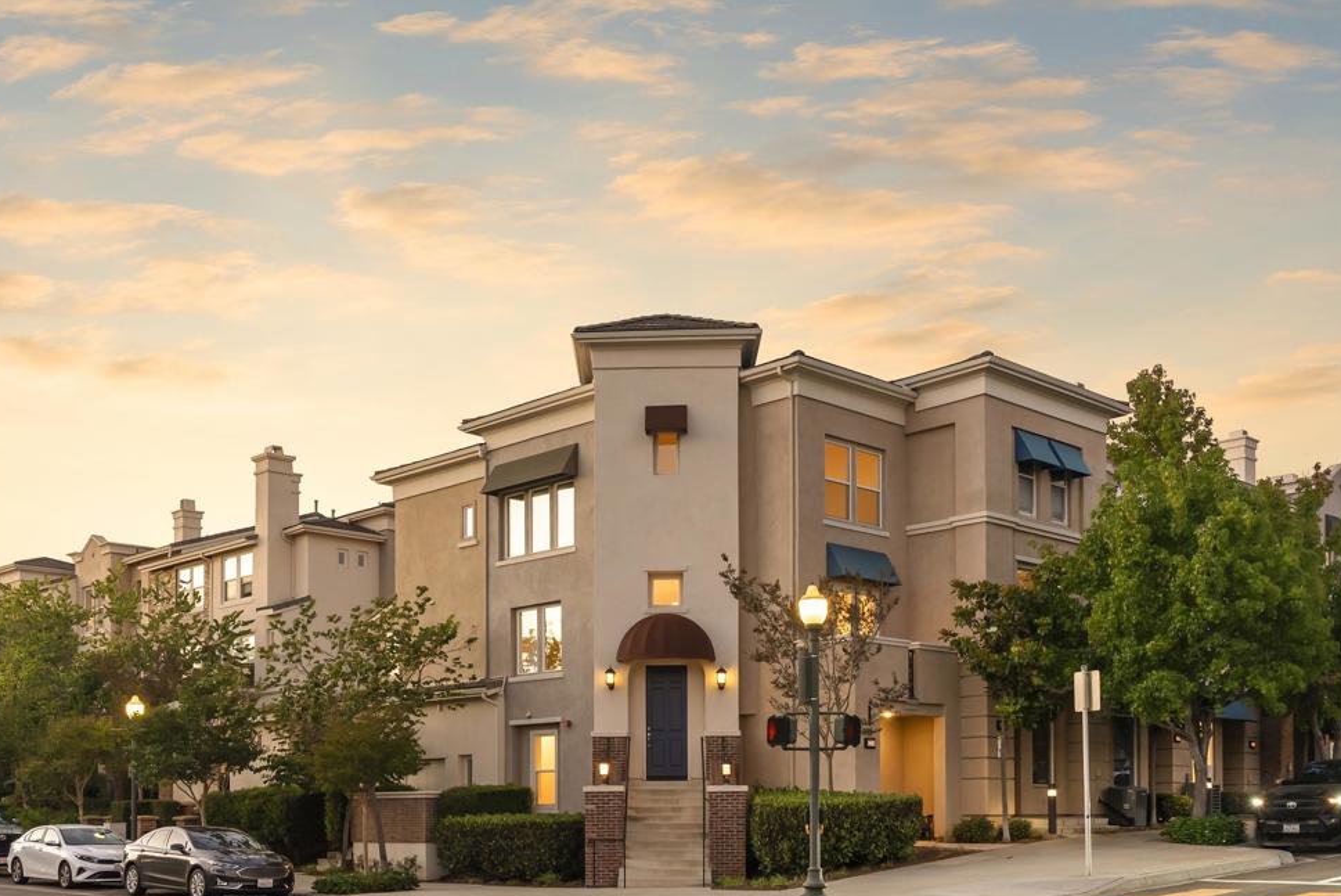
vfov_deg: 36.0
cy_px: 472
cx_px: 670
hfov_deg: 51.9
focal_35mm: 37
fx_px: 1379
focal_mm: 35
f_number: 7.1
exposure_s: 1/15
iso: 800
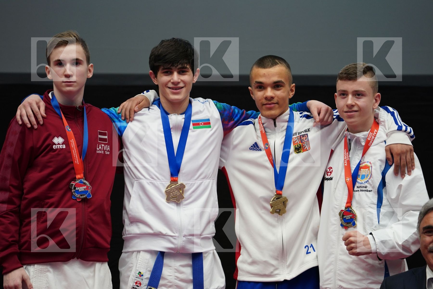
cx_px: 216
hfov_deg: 10.6
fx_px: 2333
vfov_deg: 7.1
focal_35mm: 194
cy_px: 144
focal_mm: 194
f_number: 2.8
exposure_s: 1/320
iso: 800
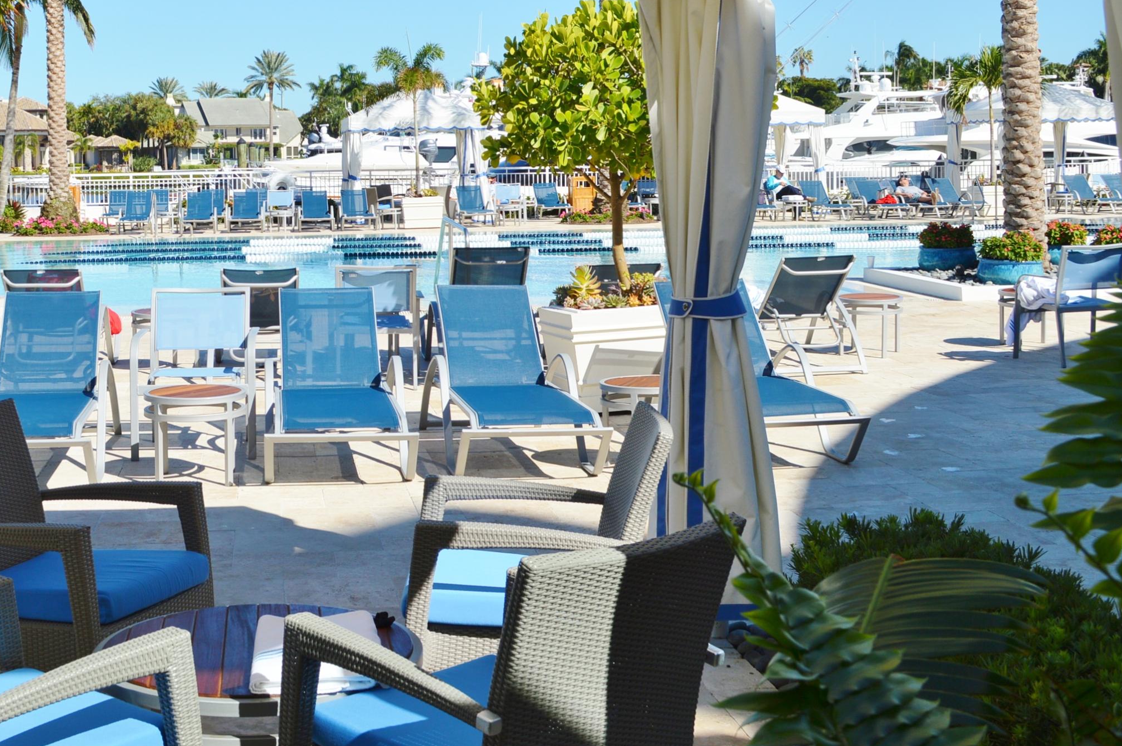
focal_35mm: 49
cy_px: 196
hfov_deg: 39.8
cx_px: 349
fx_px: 1526
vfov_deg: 27.1
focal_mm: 22
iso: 100
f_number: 9
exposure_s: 1/320
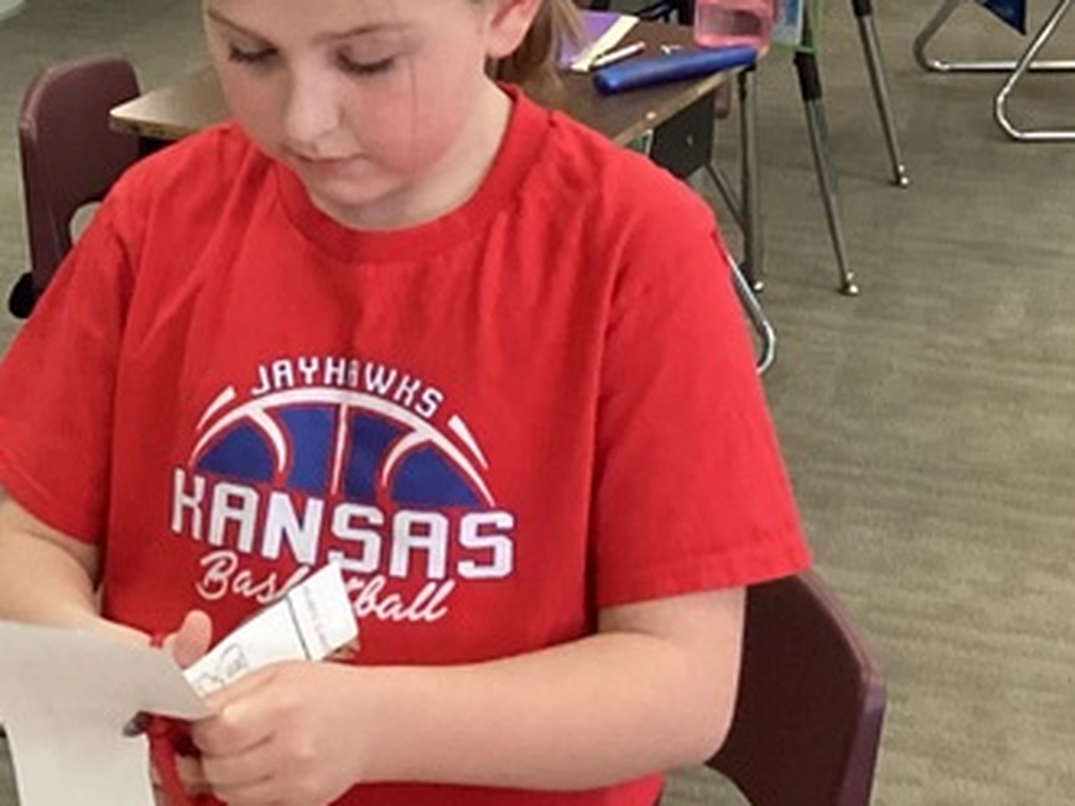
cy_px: 110
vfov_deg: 15.2
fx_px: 2980
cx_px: -130
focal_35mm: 96
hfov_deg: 19.5
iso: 320
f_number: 2.4
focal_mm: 3.3
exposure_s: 1/60
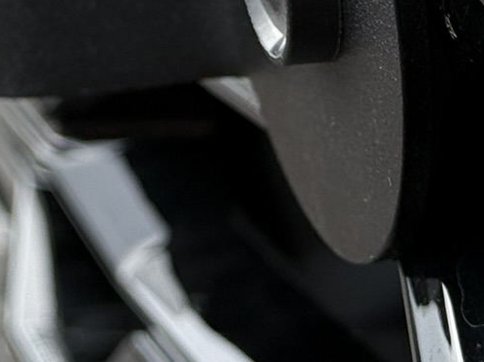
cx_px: 207
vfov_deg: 7.4
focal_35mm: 199
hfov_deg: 9.9
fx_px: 2781
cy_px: -84
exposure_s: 1/855
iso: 80
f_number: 1.78
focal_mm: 6.76
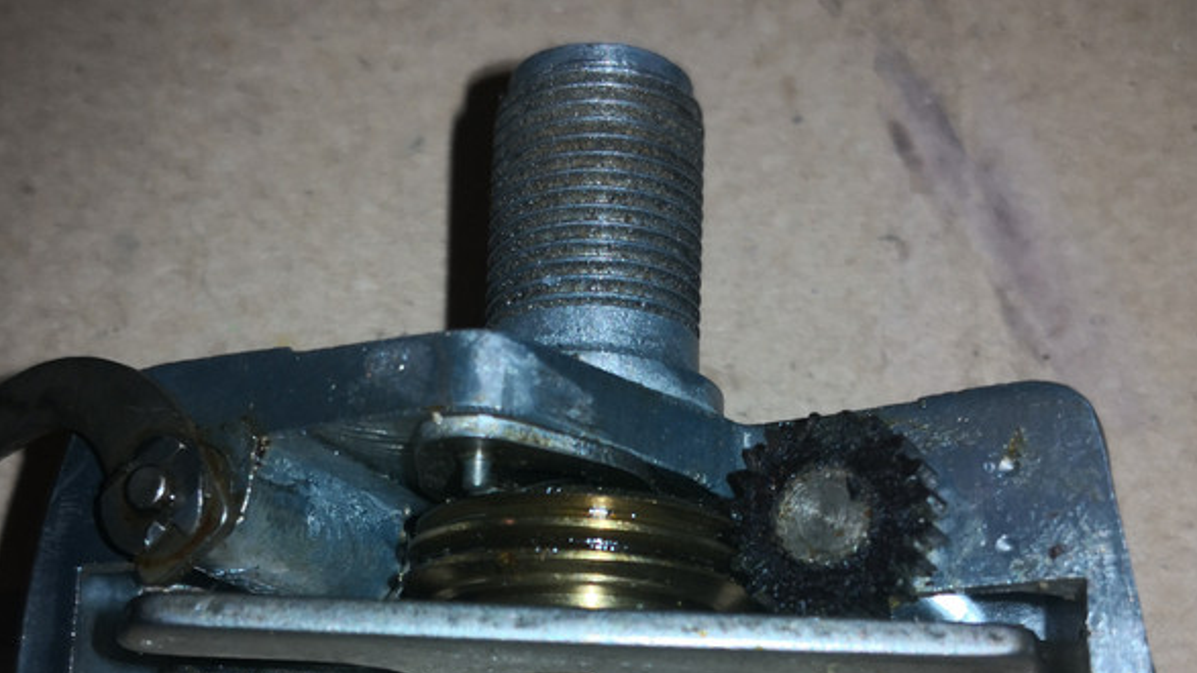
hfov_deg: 39.9
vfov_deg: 22.4
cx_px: 591
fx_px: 1650
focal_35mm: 52
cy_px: 634
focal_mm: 3.95
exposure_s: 1/391
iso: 50
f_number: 1.6
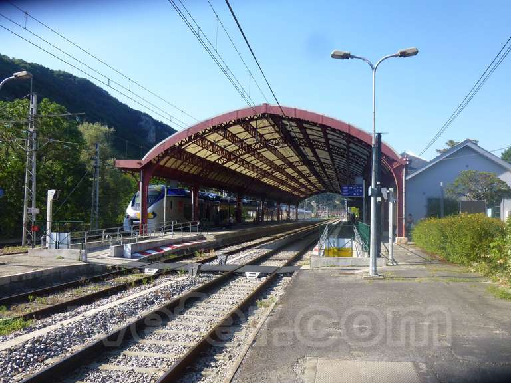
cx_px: 256
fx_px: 369
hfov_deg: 69.4
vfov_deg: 54.9
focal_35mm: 25
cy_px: 192
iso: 100
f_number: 3.1
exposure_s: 1/400
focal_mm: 4.5
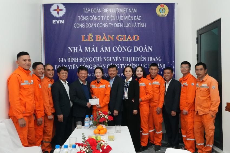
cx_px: 115
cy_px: 76
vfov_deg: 41.7
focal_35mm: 32
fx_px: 201
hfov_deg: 59.5
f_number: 11
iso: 8000
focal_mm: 21
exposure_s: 1/100
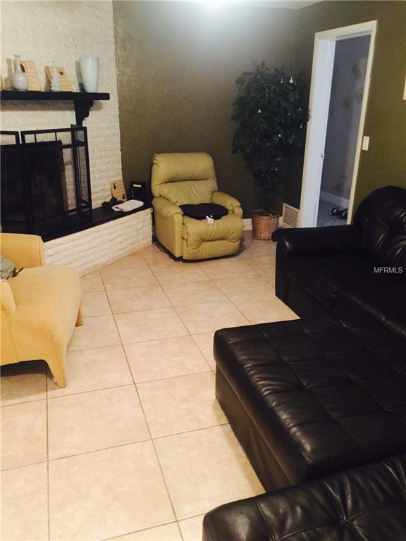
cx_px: 203
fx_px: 454
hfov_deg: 48.2
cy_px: 270
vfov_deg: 61.7
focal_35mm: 29
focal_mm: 4.15
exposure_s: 1/4
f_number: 2.2
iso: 100
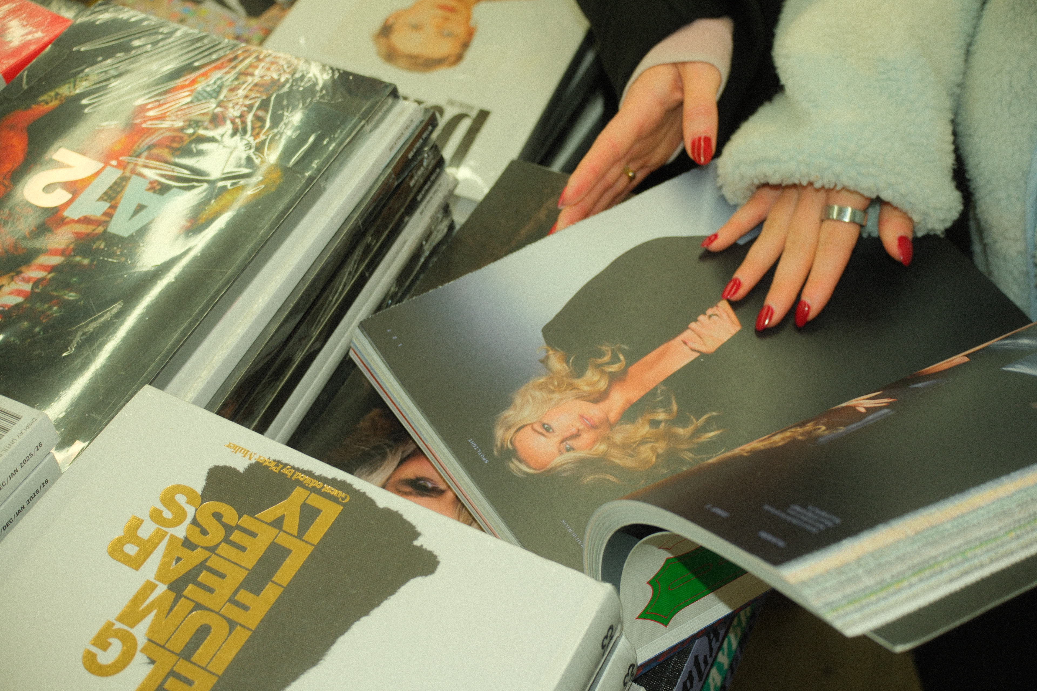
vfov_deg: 32.6
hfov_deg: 47.4
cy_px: 346
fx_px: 1181
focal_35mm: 41
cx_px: 518
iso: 500
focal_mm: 27
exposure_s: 1/150
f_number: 4.5
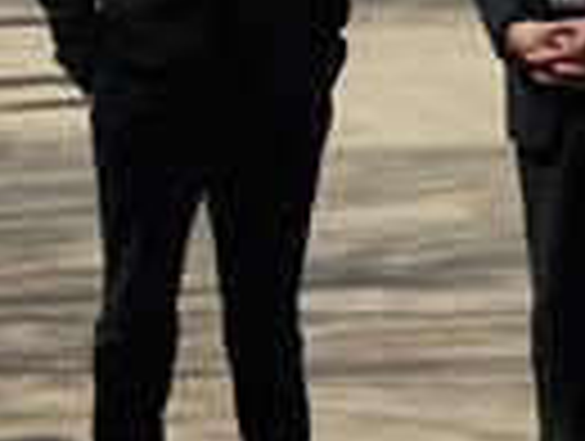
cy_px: -333
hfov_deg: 12.9
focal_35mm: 152
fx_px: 2574
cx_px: 472
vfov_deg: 9.4
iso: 80
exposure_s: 1/250
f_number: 8
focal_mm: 5.5
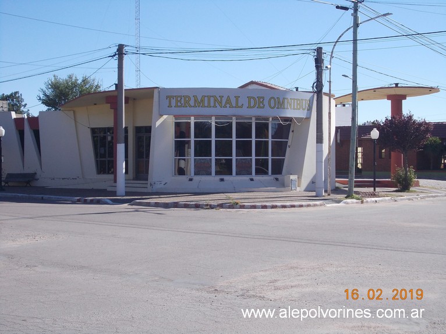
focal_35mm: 60
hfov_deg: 32.2
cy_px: 167
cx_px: 223
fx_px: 773
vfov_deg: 24.4
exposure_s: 1/160
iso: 80
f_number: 8
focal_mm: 8.5
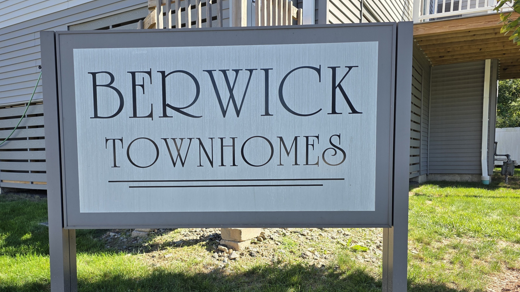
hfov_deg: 64.0
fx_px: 414
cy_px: 187
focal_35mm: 30
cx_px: 224
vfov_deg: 38.6
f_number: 1.7
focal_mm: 6.3
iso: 80
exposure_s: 1/1529
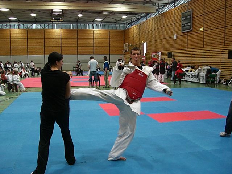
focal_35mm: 38
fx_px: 255
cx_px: 116
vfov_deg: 37.7
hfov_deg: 49.0
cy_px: 87
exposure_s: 1/125
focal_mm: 6.2
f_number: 2.7
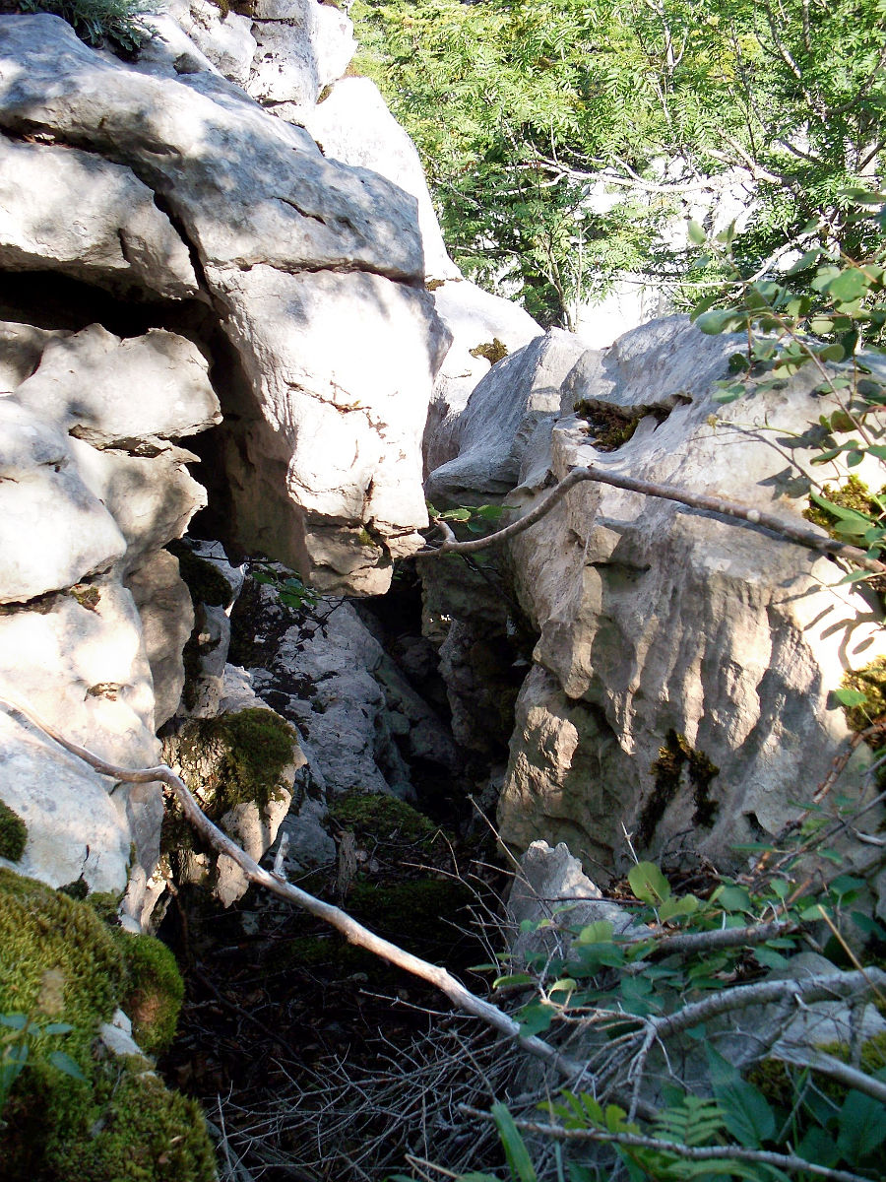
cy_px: 591
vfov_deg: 40.4
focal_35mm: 47
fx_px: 1604
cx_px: 443
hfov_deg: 30.9
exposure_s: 1/200
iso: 64
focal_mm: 9.86
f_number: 2.9
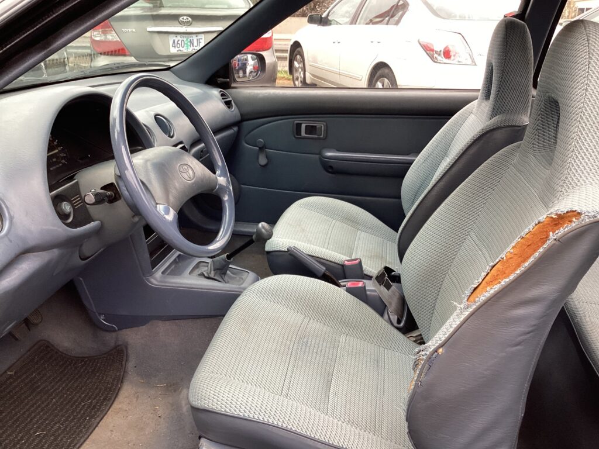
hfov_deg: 58.4
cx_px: 300
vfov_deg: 45.4
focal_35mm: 31
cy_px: 224
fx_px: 536
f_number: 2.4
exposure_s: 1/120
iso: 80
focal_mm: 3.3
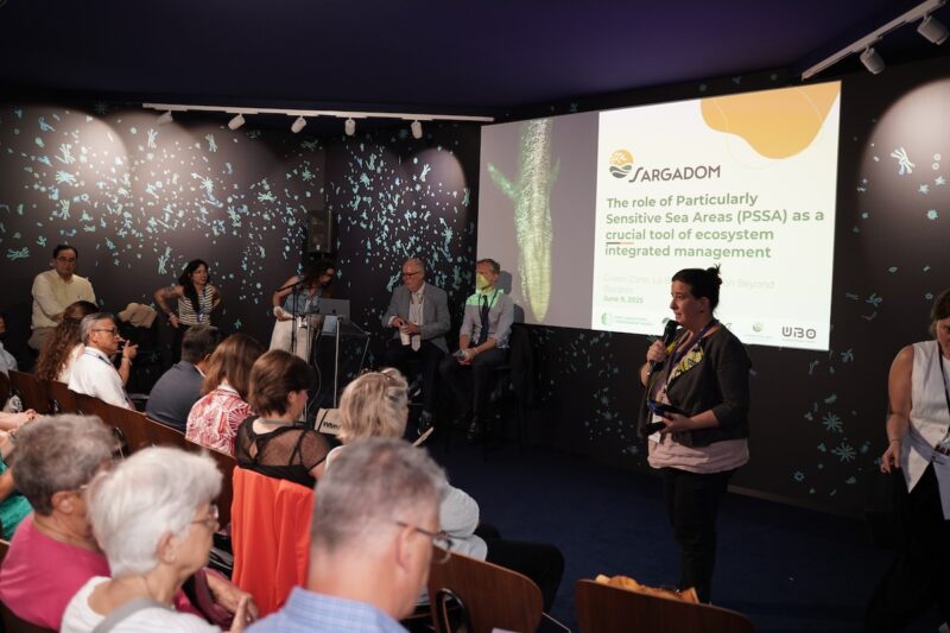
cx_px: 475
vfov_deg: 46.4
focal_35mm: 28
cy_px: 316
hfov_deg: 65.5
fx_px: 739
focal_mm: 28
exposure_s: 1/200
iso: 1250
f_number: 2.8
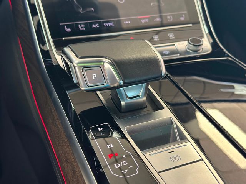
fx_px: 341
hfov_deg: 39.7
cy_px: 92
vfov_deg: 30.3
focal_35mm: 48
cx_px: 123
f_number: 1.78
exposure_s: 1/40
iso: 250
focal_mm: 6.86
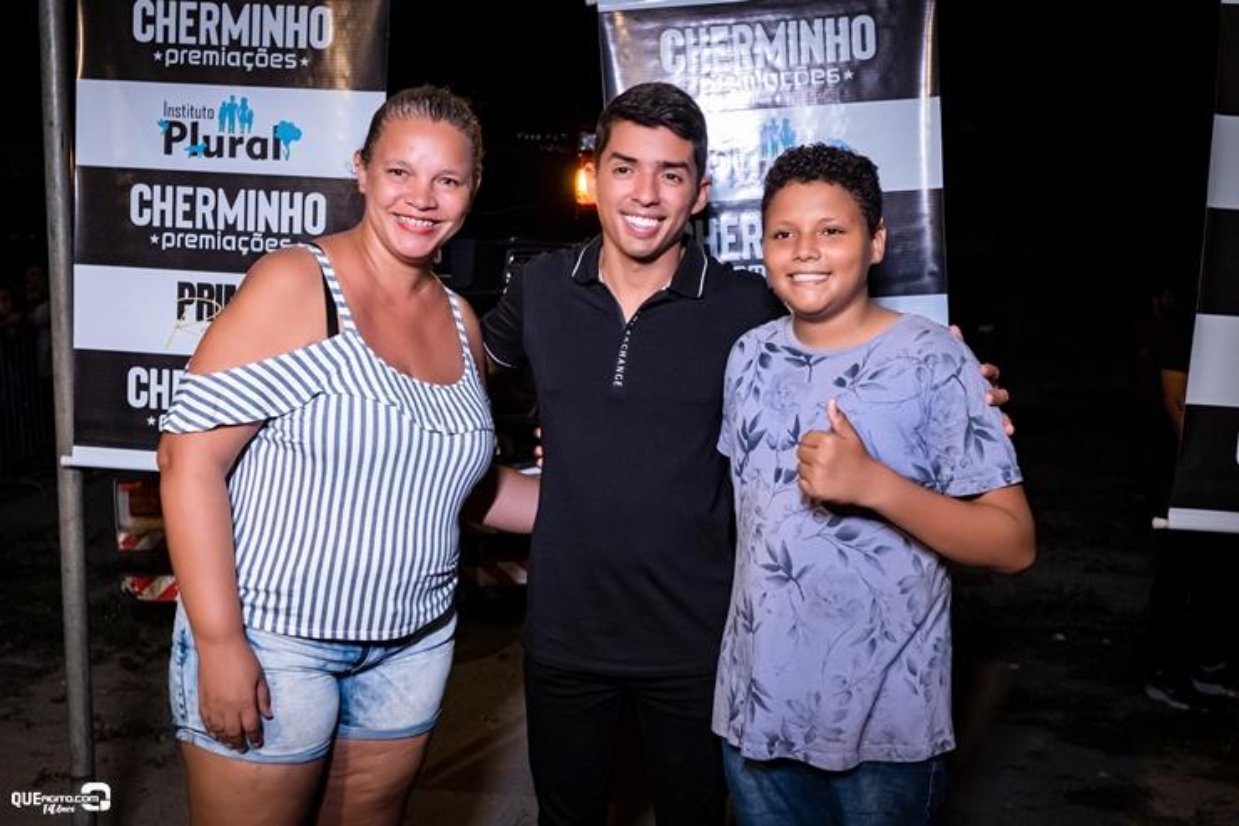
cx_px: 620
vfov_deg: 36.9
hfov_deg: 53.1
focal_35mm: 36
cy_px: 413
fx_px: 1239
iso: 2000
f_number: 2.8
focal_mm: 24
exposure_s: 1/320
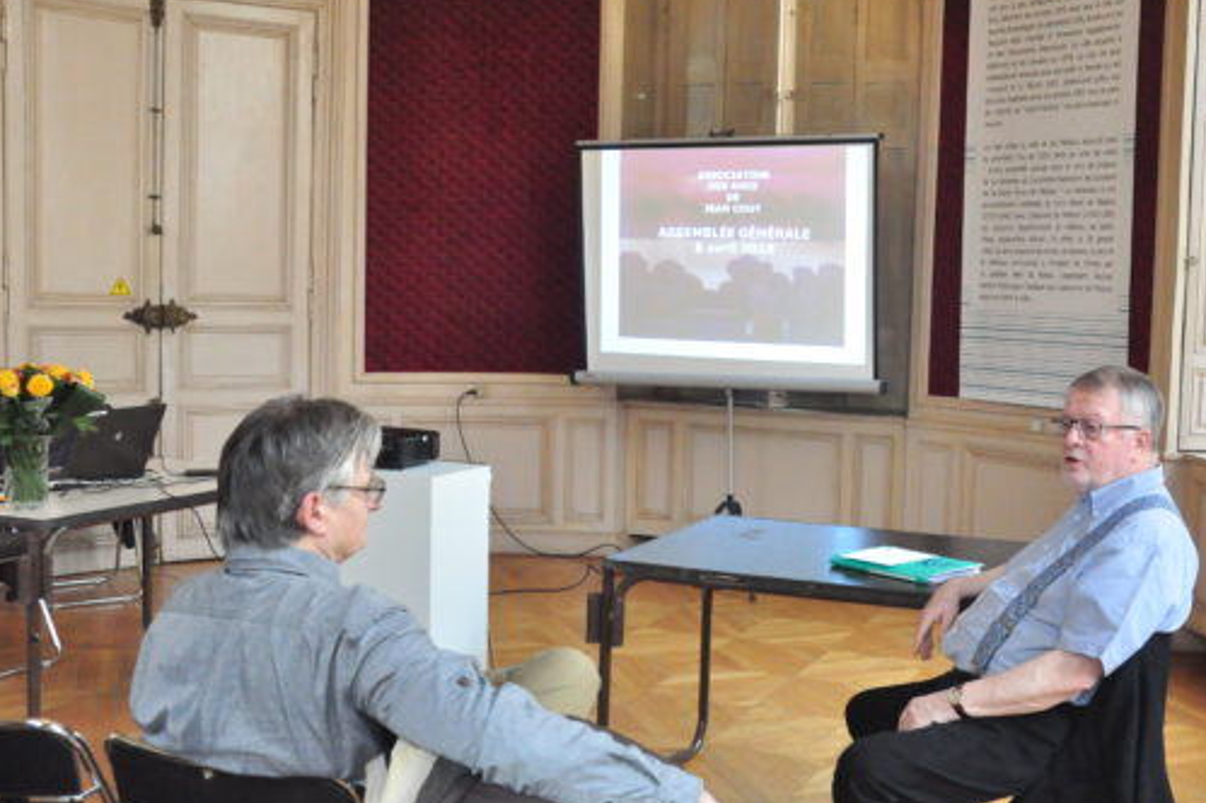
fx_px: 1439
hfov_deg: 45.0
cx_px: 766
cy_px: 374
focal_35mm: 43
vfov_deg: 31.1
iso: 3200
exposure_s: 1/250
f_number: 8
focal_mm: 22
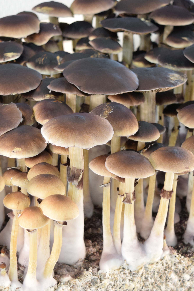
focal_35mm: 116
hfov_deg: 11.8
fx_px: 938
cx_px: 98
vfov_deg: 17.6
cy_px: 153
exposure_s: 1/60
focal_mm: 35
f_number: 4.5
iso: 720
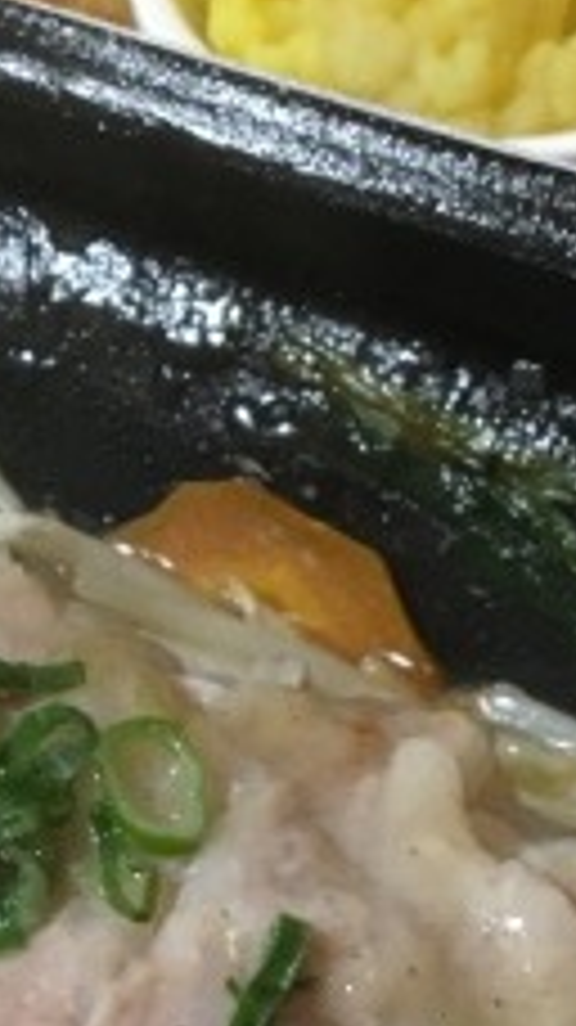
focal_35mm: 83
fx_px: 2257
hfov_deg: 14.5
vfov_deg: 25.0
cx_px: 207
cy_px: 882
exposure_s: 1/17
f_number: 2.2
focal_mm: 4.15
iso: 200
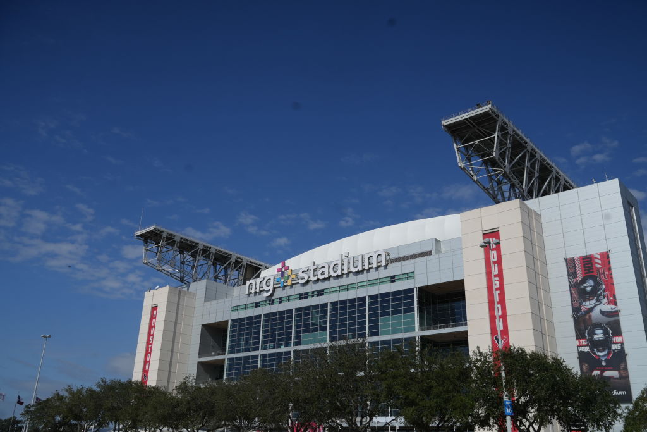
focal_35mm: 31
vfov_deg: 42.3
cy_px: 216
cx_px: 324
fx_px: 557
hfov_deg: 60.3
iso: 250
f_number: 6.3
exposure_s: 1/3200
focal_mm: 31
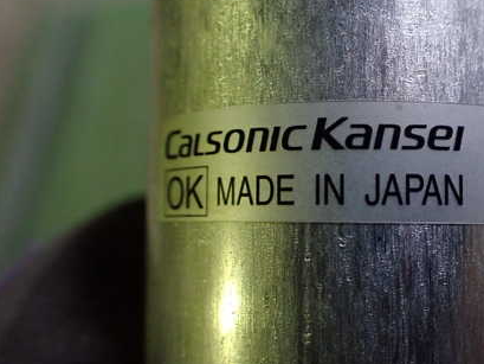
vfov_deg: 32.9
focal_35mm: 44
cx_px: 331
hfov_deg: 42.2
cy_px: 183
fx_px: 615
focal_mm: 5.4
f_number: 2.3
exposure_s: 1/125
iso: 640
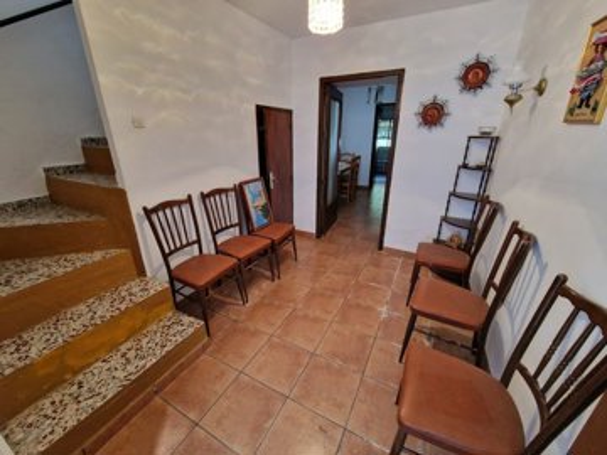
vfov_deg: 89.9
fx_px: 228
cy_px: 228
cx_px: 304
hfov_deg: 106.2
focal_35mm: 13
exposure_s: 1/50
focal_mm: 2.2
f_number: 2.2
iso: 250
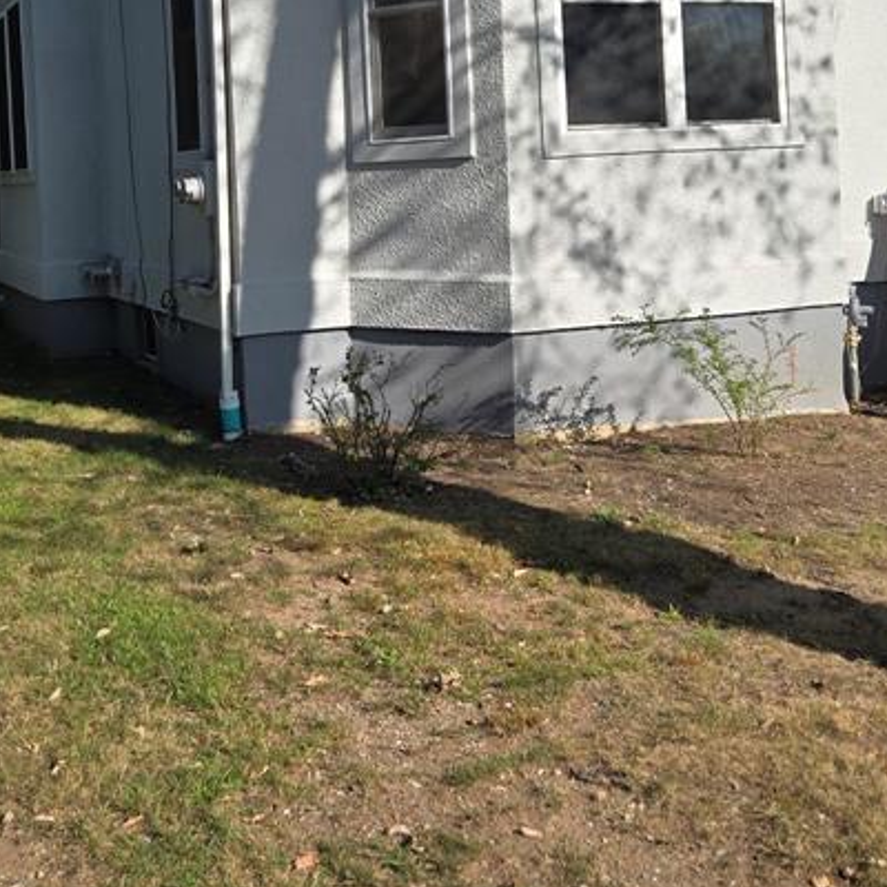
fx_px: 1507
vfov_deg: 31.6
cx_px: 479
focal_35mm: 52
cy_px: 133
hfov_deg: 32.8
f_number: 1.8
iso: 25
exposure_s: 1/1957
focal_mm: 5.4
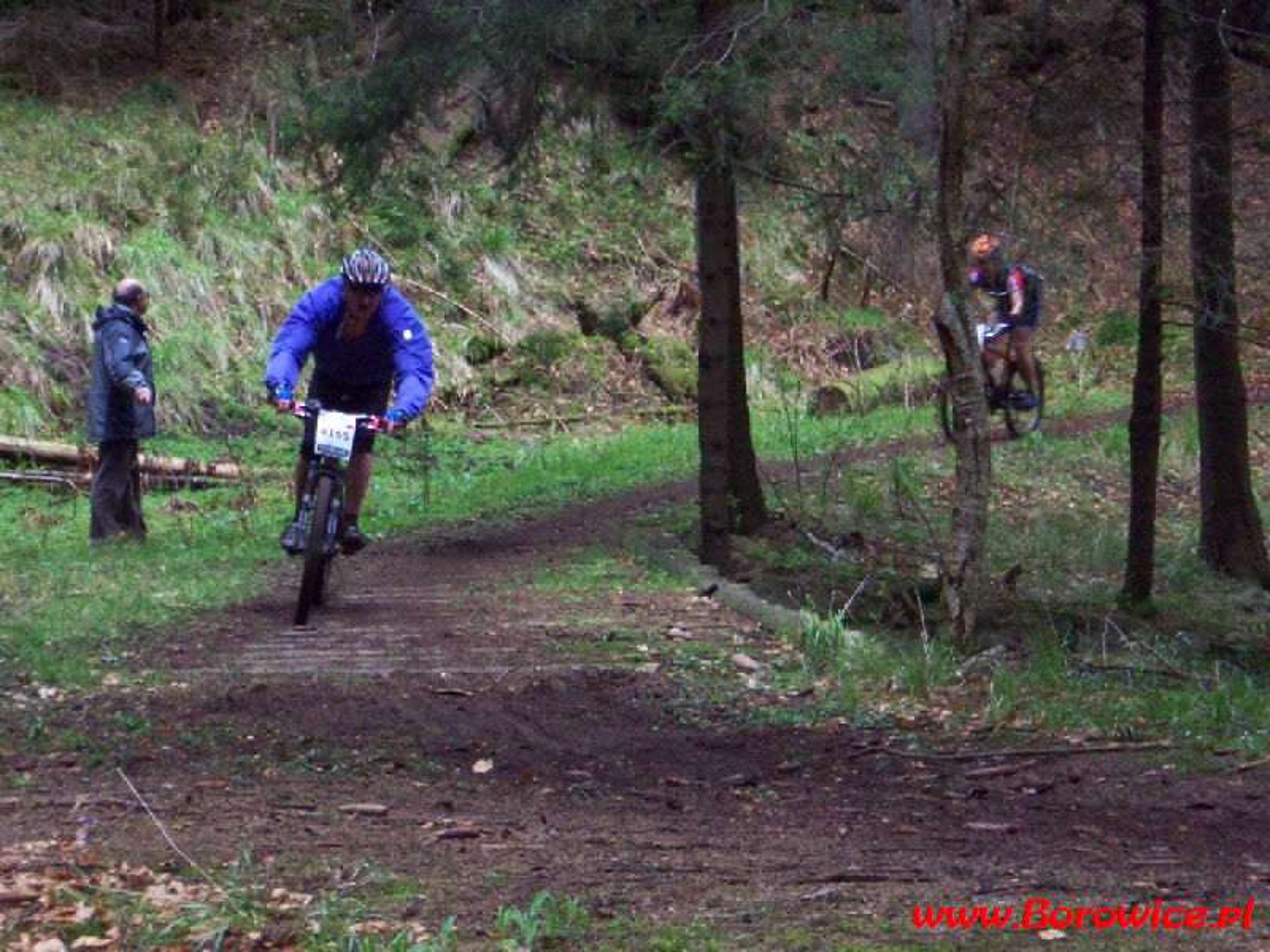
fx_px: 4293
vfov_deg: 12.7
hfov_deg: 16.8
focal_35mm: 117
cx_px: 635
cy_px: 476
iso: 400
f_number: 4.4
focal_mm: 19.2
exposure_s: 1/125
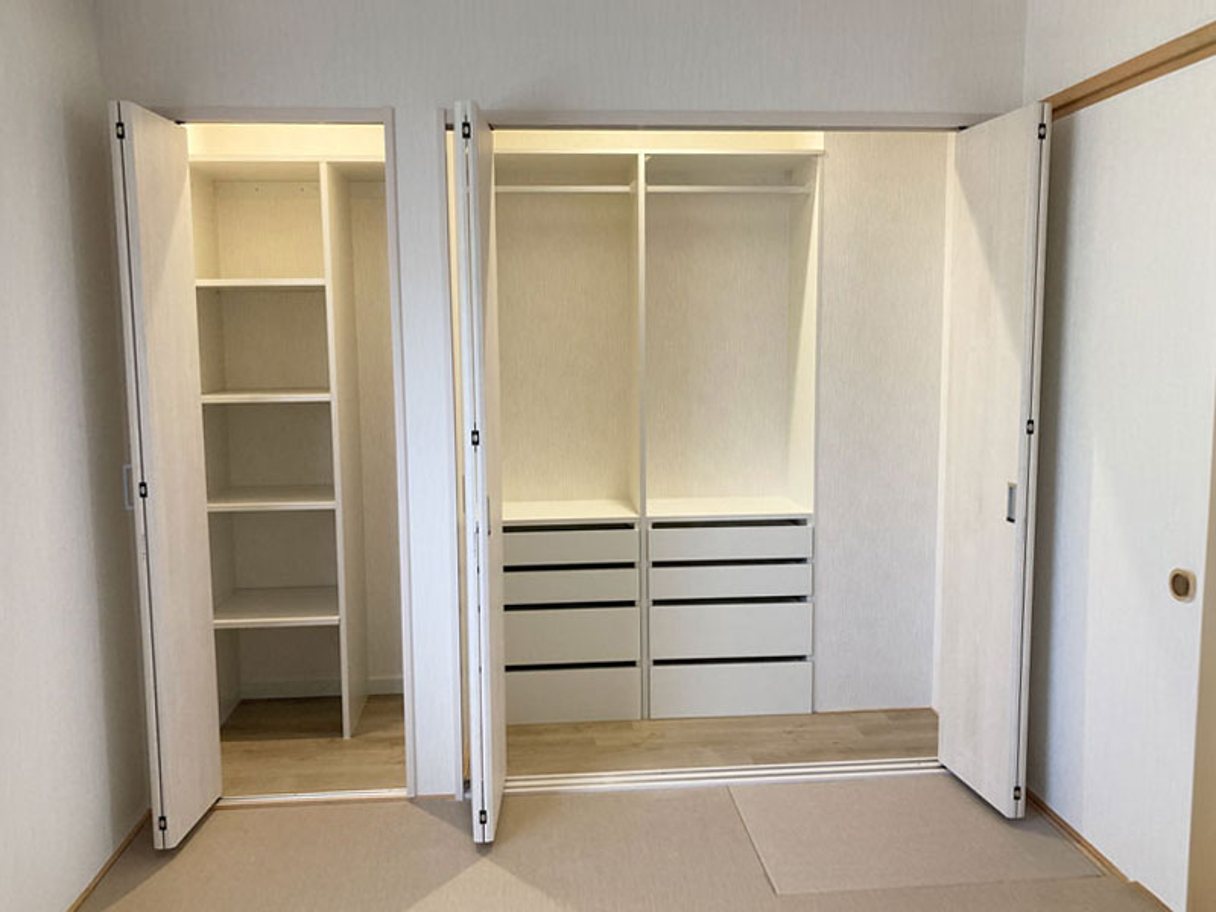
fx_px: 984
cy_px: 456
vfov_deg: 49.7
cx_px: 608
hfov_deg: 63.4
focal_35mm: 28
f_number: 1.8
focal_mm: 3.99
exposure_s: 1/60
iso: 125
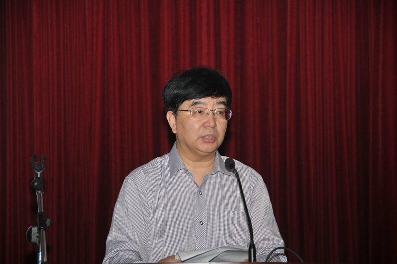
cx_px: 198
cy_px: 132
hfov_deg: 12.2
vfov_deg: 8.2
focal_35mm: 168
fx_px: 1851
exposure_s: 1/200
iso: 200
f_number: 5.3
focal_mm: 112
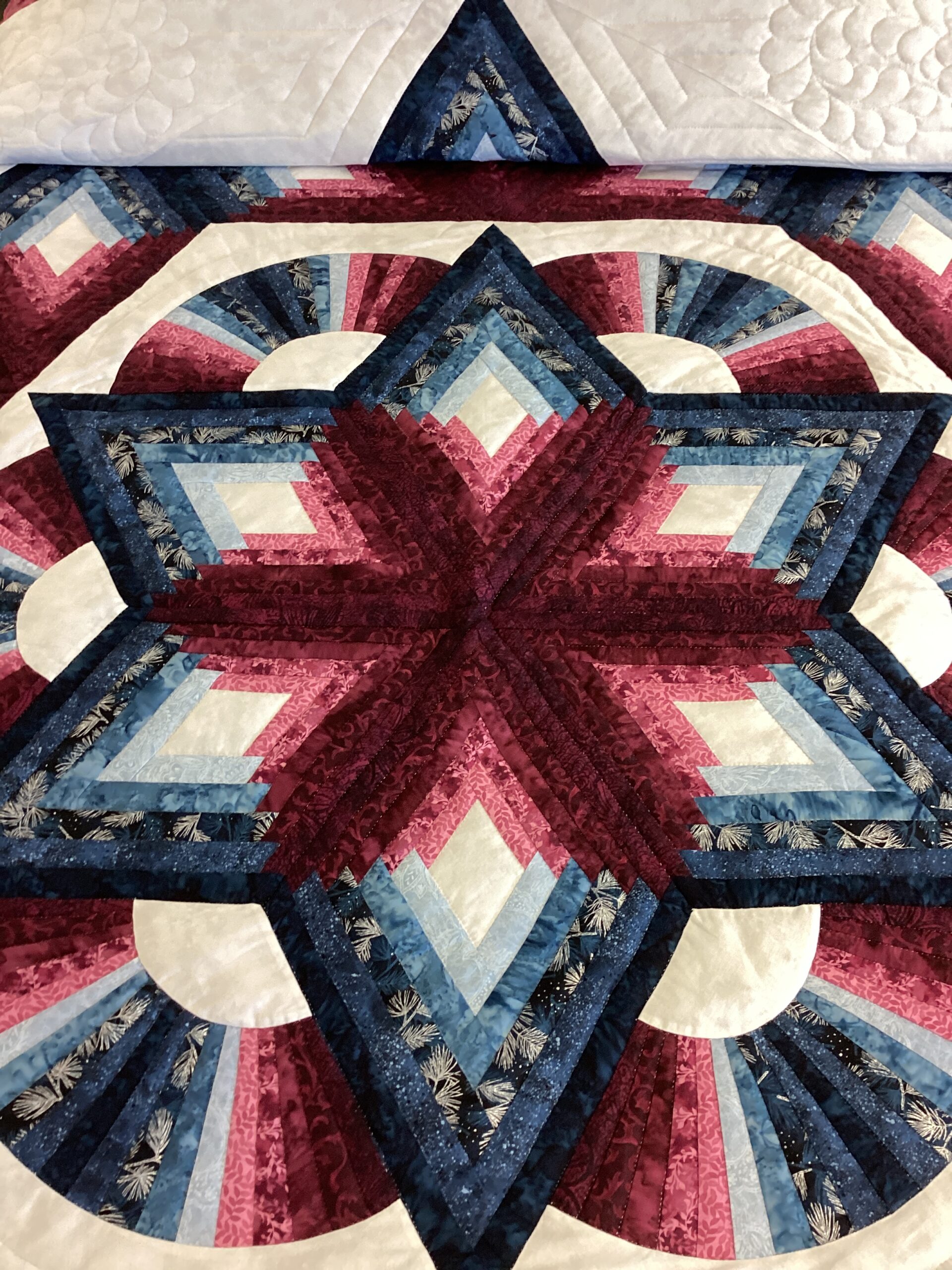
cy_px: 635
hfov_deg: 45.4
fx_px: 1137
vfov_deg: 58.4
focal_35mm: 31
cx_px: 476
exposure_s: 1/50
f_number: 2.4
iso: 160
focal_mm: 3.3
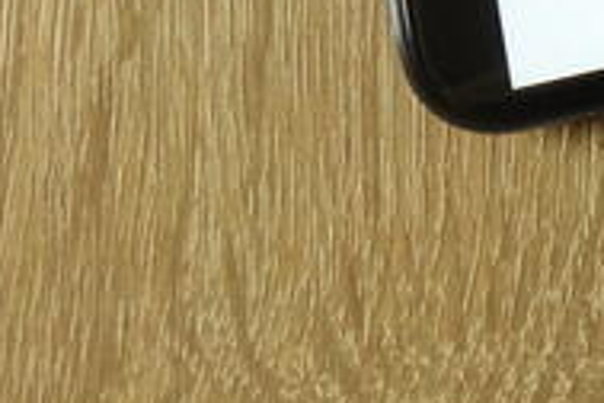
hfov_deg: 16.4
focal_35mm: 108
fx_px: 1812
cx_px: 1029
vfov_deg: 11.7
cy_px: -337
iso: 400
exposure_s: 1/60
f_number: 4
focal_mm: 10.4
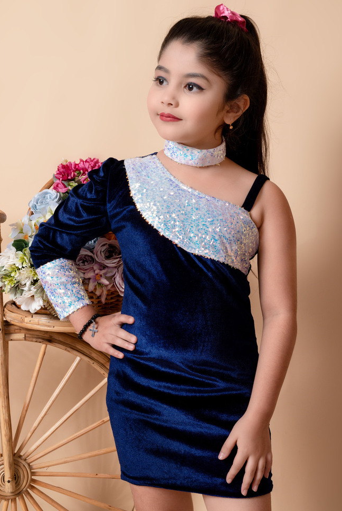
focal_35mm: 66
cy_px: 251
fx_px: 939
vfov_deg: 30.5
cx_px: 173
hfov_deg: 20.6
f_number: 13
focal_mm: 64
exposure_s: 1/160
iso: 320
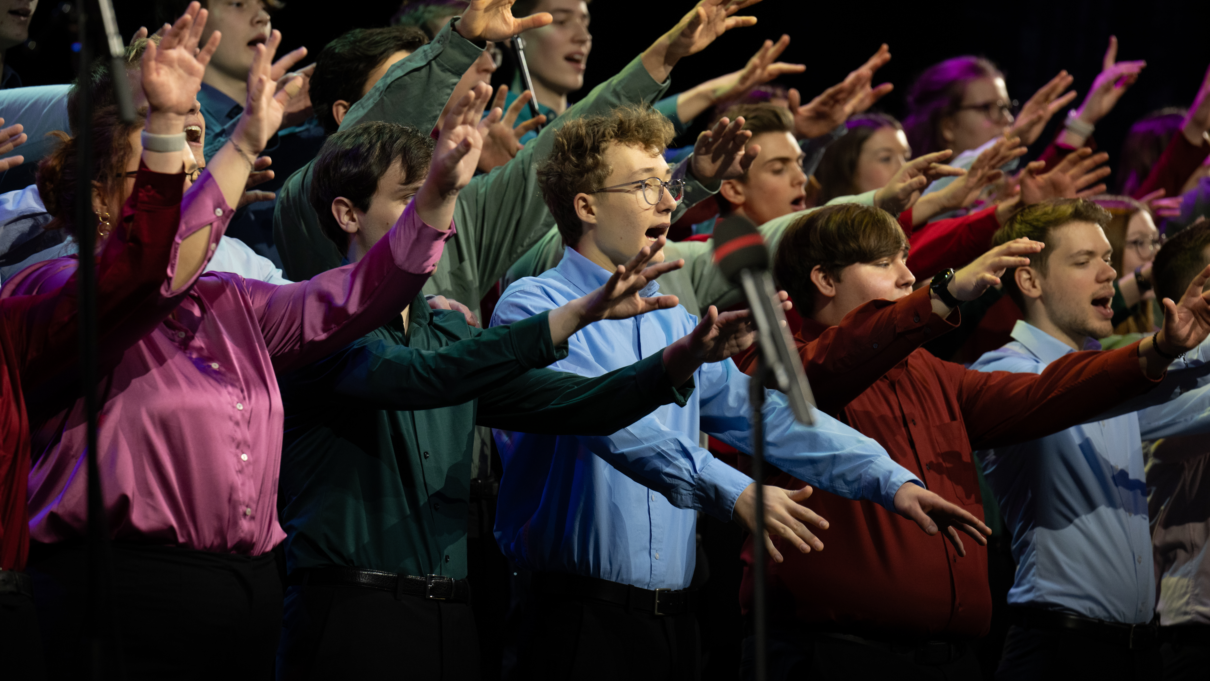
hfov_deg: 10.3
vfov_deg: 5.8
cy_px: 334
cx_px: 604
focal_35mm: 210
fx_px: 6738
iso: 1000
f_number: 5
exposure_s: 1/250
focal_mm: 200
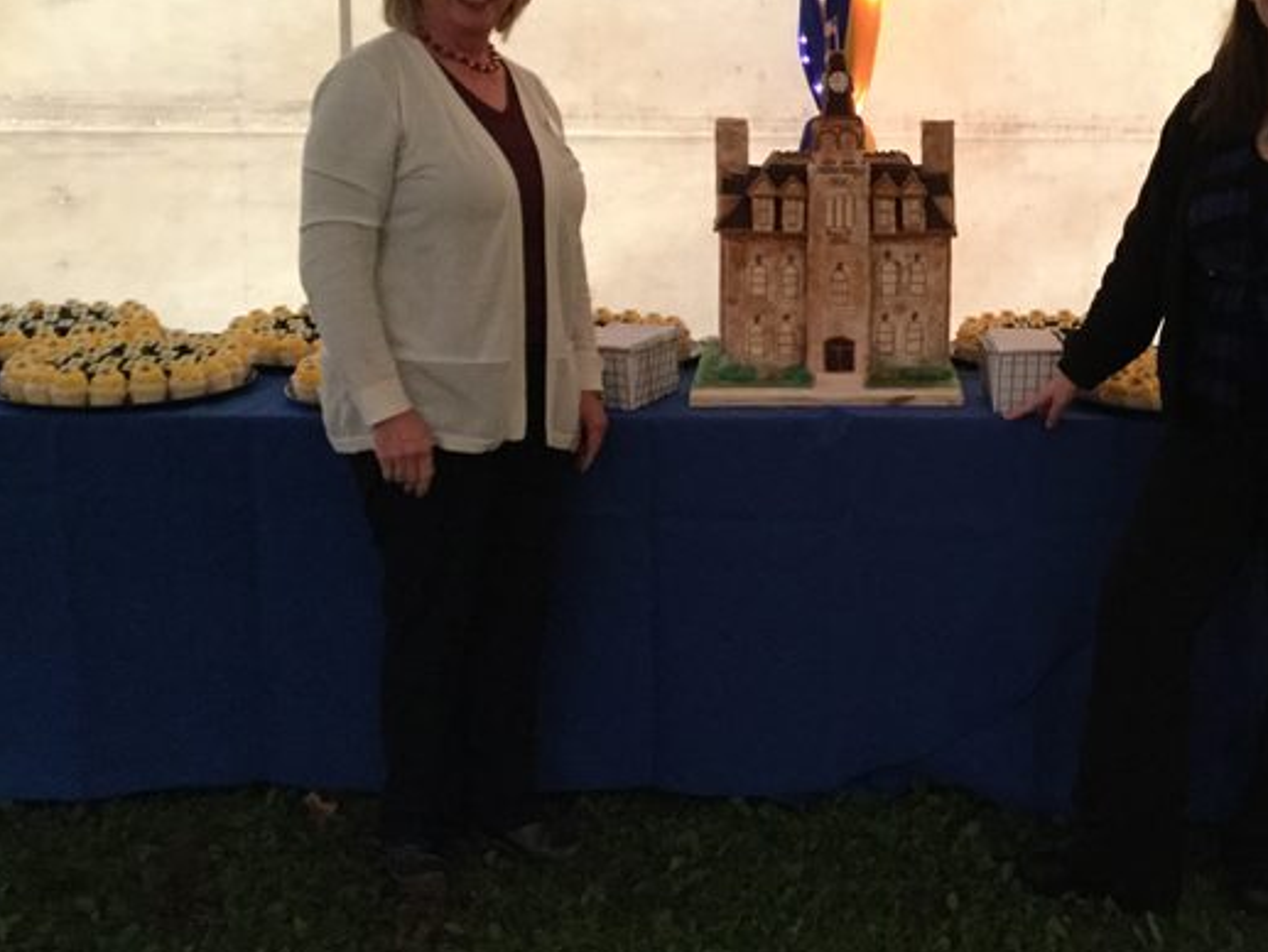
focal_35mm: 48
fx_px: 1759
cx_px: 876
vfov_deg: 30.2
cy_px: 370
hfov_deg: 39.0
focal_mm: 3.3
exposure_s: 1/15
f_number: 2.4
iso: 250
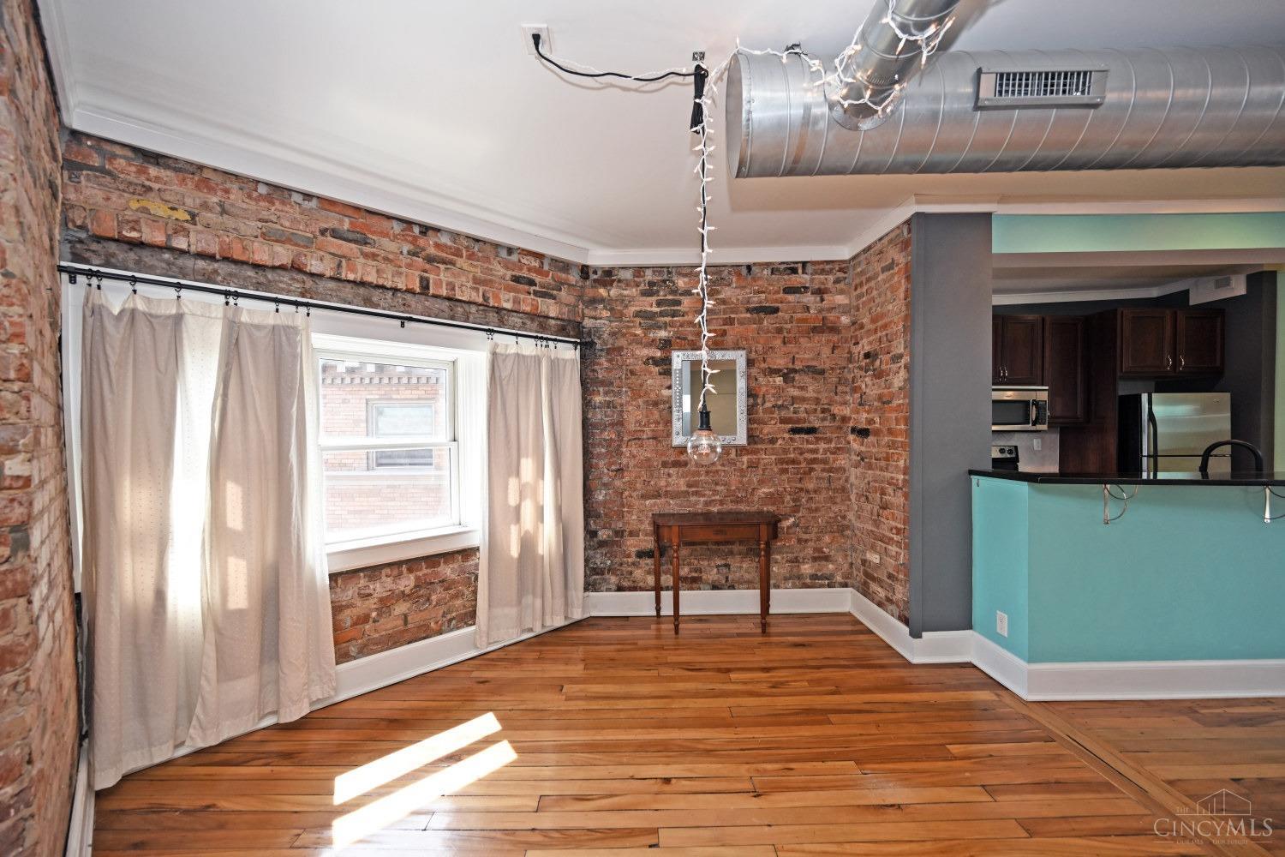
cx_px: 642
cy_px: 428
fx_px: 500
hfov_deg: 104.3
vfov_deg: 81.2
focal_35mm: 14
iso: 200
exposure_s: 1/60
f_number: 4.5
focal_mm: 14
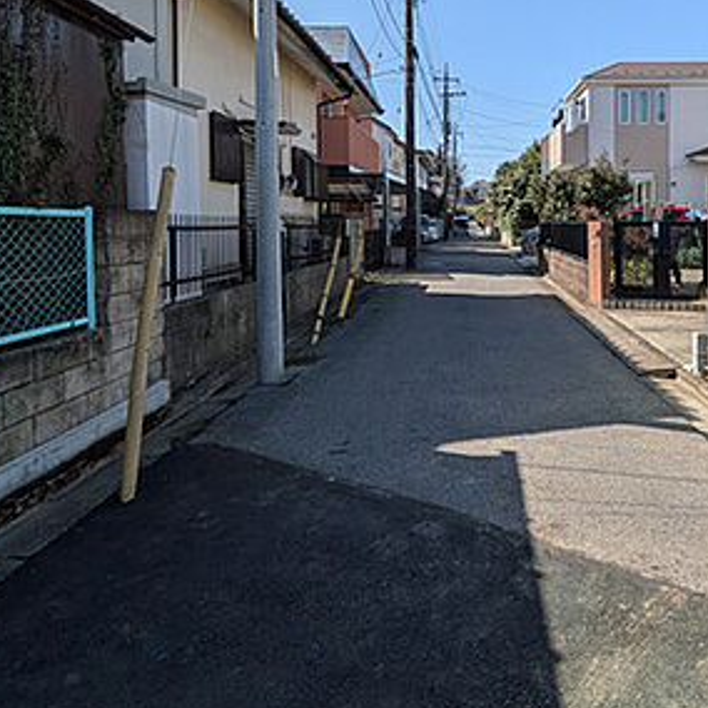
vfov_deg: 57.9
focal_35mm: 27
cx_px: 461
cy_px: 243
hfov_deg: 58.0
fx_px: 625
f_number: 2.2
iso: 48
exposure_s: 1/1751
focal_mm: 1.83
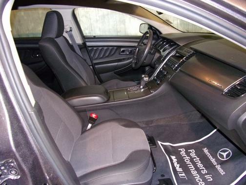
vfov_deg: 56.8
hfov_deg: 71.6
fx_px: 171
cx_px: 123
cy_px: 92
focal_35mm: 24
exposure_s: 1/34
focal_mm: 4.3
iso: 400
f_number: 3.3
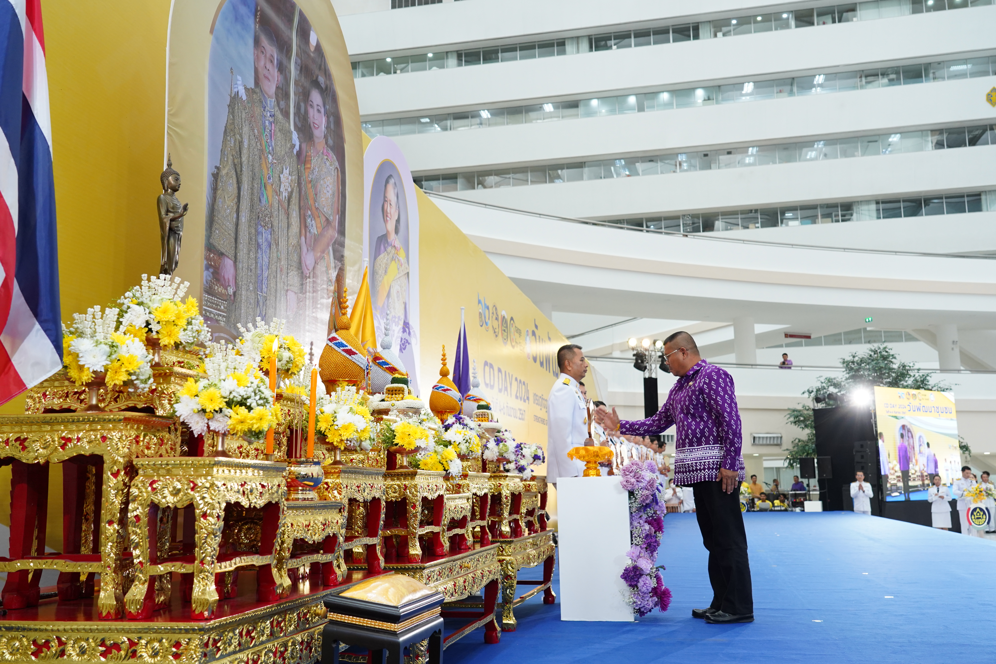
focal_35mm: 33
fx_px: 913
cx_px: 498
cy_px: 332
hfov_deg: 57.2
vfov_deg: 40.0
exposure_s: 1/200
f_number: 5
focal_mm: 33
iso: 2000
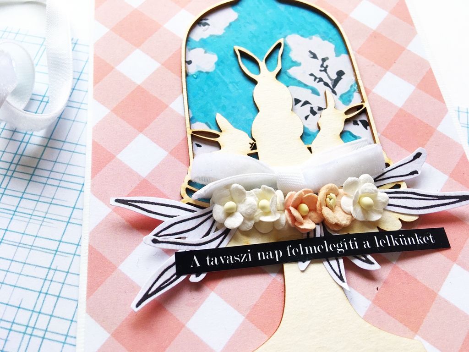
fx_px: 393
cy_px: 176
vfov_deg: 48.2
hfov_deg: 61.7
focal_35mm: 29
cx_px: 234
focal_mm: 4.15
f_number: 2.2
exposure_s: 1/100
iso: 32
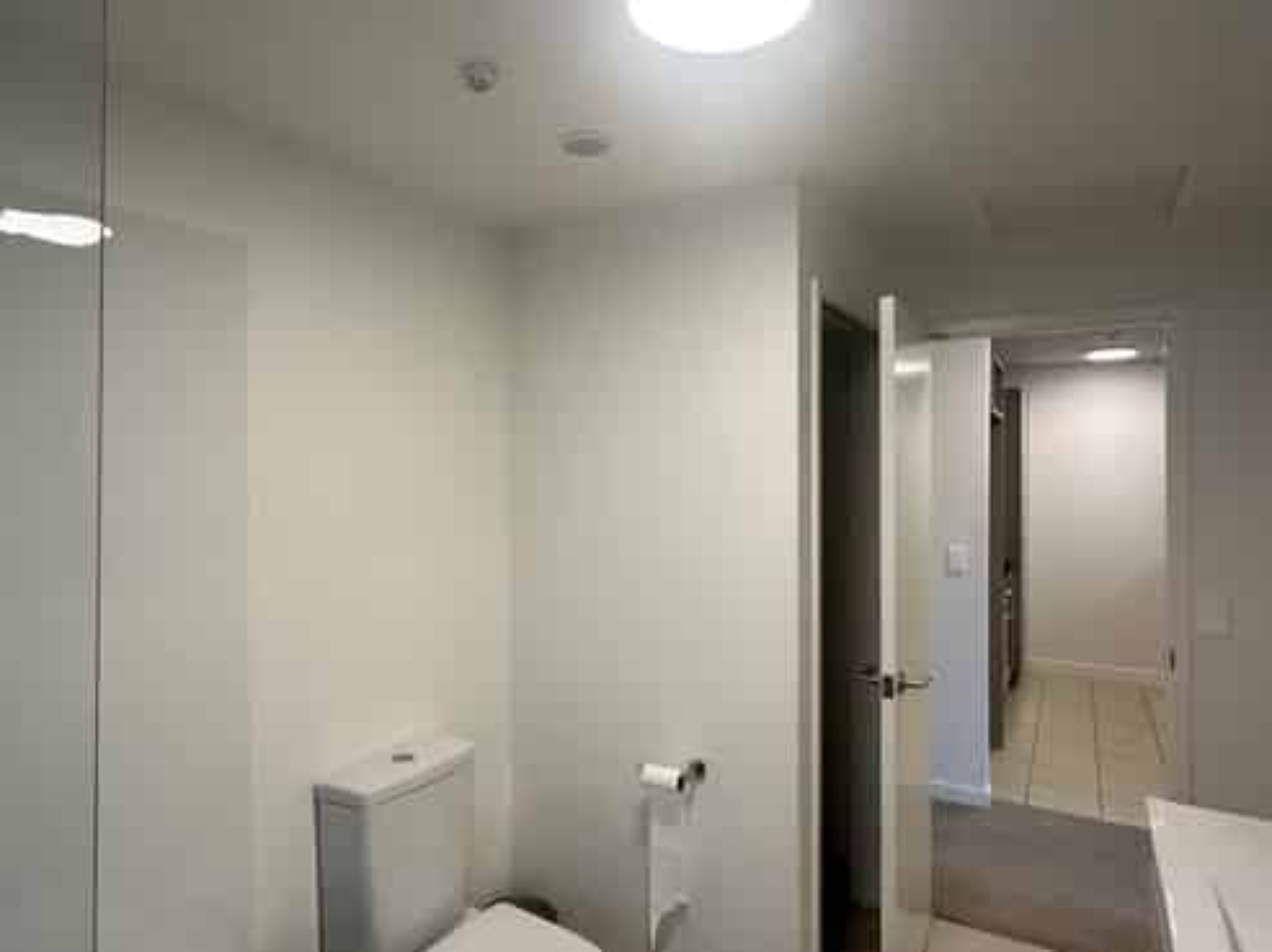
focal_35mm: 14
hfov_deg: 102.1
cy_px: 476
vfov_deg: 85.6
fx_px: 514
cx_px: 636
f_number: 2.2
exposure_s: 1/100
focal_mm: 2.22
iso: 80
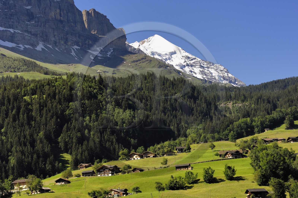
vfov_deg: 11.4
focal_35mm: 120
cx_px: 149
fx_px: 992
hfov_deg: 17.1
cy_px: 99
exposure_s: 1/400
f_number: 4.8
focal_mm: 80
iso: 125
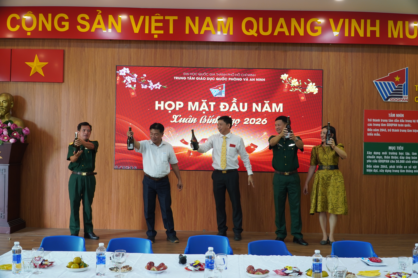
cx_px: 209
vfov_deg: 36.9
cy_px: 139
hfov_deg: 53.1
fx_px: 418
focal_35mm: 36
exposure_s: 1/40
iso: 250
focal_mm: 24
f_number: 4
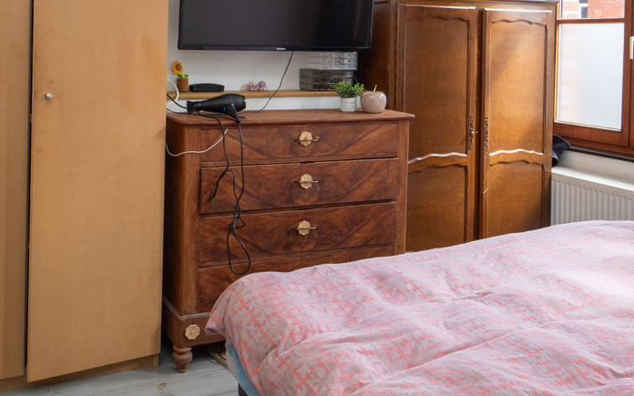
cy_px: 49
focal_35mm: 39
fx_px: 674
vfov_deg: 31.4
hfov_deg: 50.1
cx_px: 255
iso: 200
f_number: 4.5
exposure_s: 1/60
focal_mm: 8
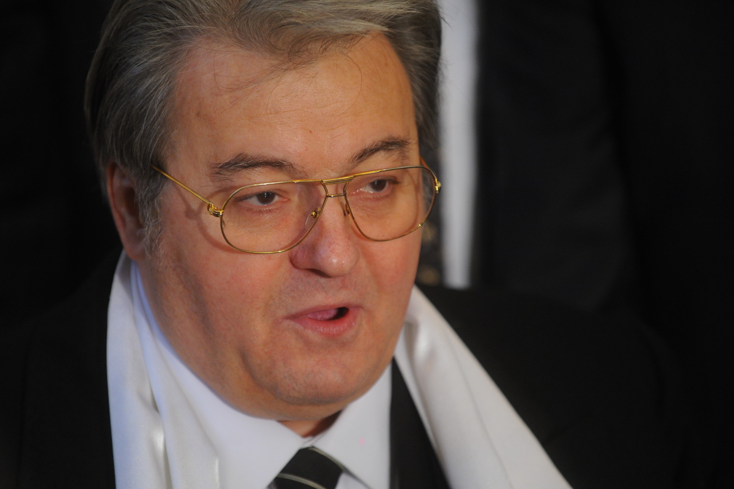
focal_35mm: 194
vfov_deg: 7.1
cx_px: 330
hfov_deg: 10.6
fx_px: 3953
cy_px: 265
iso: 1600
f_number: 3.2
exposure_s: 1/125
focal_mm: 175
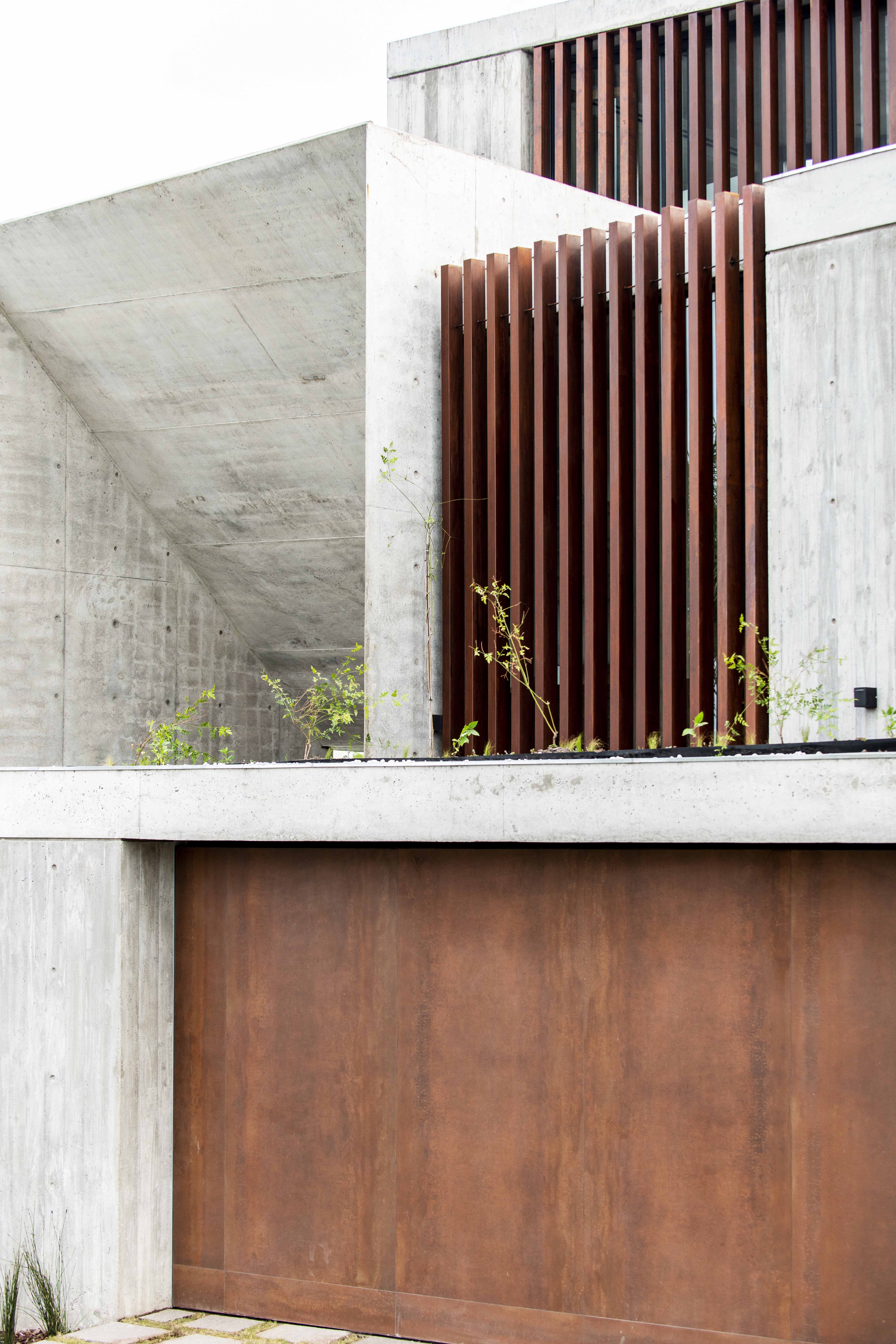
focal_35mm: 70
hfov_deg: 19.5
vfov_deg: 28.8
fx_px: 2611
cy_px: 672
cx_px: 448
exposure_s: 1/250
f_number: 4.5
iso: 320
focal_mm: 70
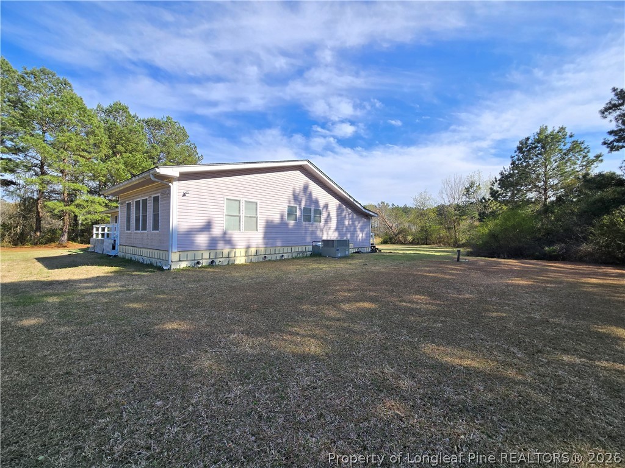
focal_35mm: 13
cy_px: 234
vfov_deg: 89.9
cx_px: 312
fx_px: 235
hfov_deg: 106.2
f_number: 2.2
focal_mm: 2.2
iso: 50
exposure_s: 1/1358
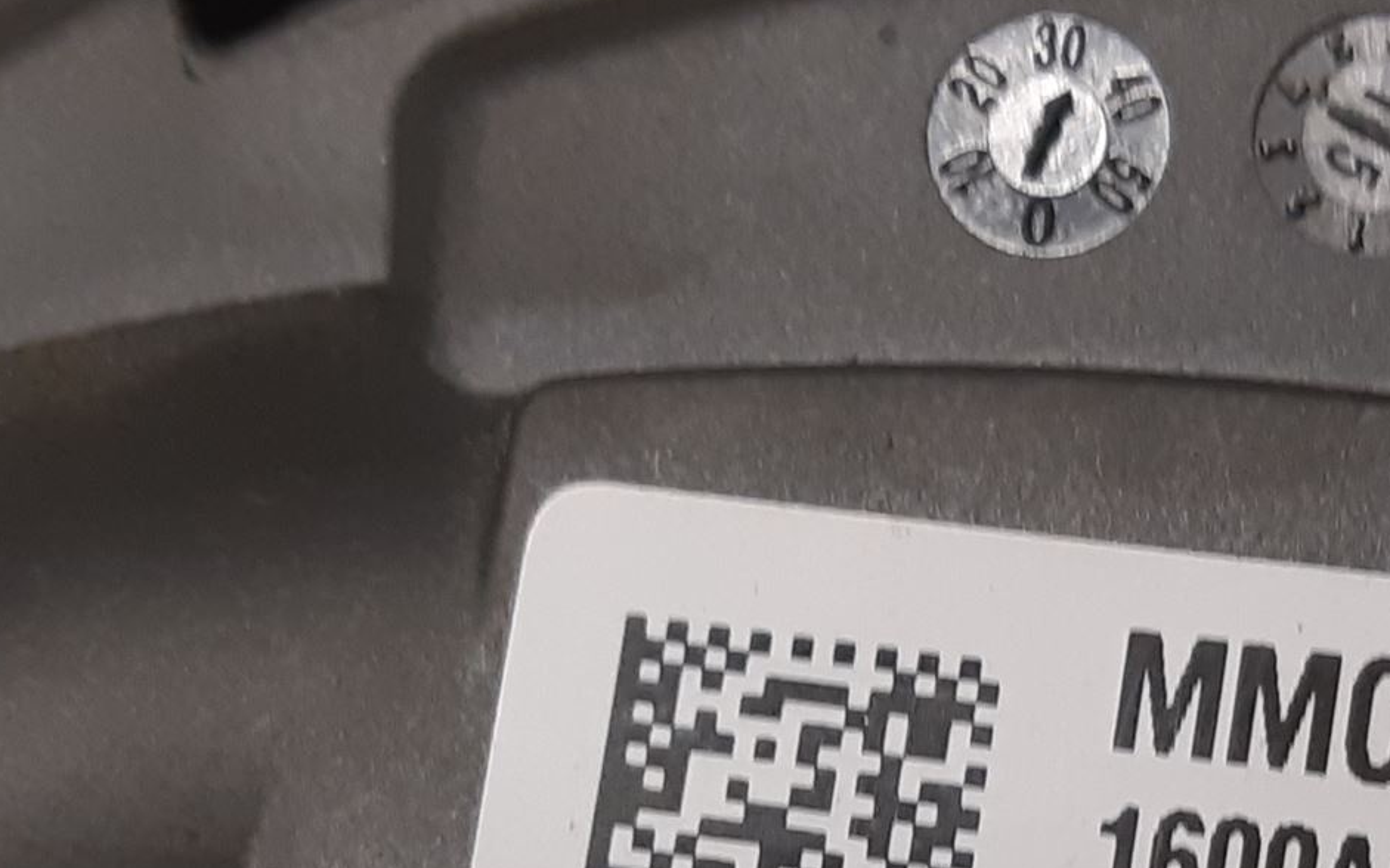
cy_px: 1029
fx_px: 2273
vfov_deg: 20.3
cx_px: 1093
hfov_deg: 33.1
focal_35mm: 60
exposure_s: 1/50
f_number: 1.7
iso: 100
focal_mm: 3.93
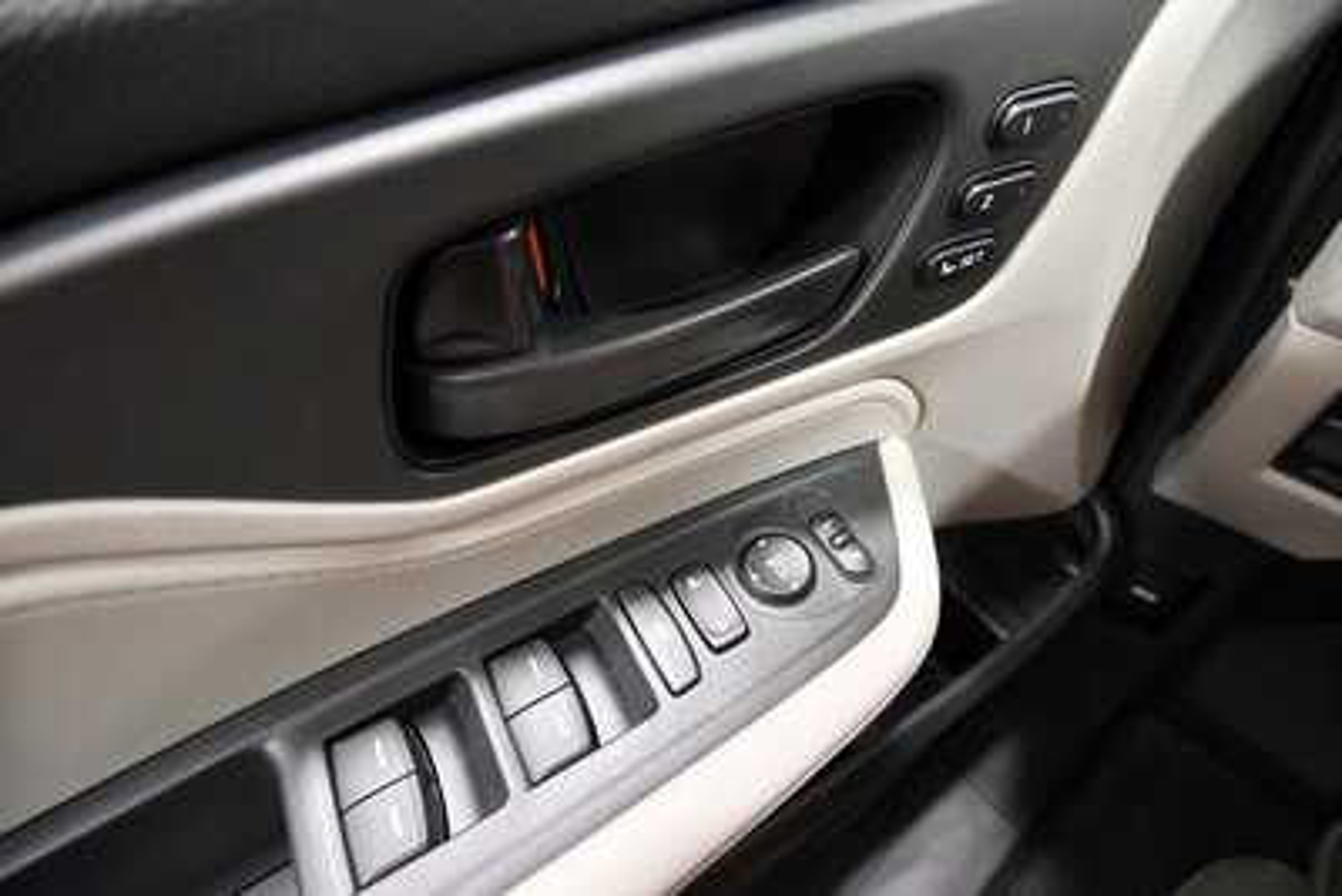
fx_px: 671
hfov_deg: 90.0
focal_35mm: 18
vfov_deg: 67.4
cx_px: 671
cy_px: 448
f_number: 4.5
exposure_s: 1/80
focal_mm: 12
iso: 3200
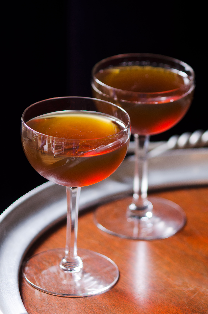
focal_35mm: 158
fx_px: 1371
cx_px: 104
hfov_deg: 8.7
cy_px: 157
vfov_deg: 13.1
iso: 100
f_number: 4
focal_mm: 105
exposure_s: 4
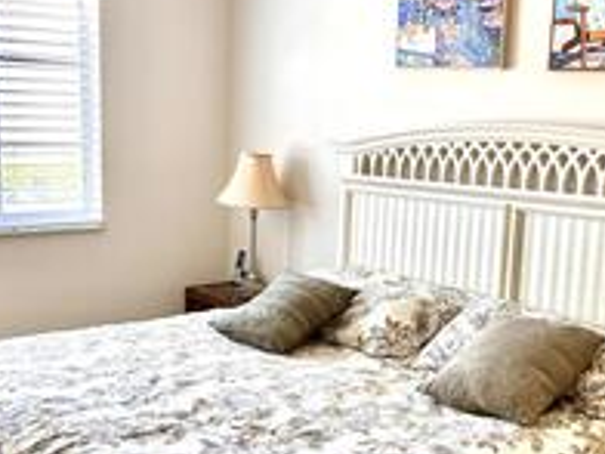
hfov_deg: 35.9
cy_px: 266
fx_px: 926
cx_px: 383
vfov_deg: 27.5
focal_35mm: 53
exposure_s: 1/121
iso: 64
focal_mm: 5.7
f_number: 1.5
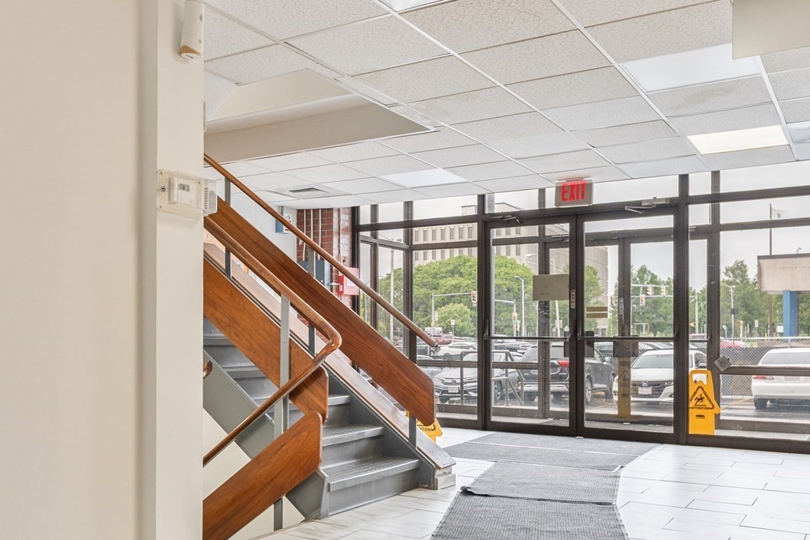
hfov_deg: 57.7
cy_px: 355
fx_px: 720
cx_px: 288
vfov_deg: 40.7
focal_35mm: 32
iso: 250
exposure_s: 1/80
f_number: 4
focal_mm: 16
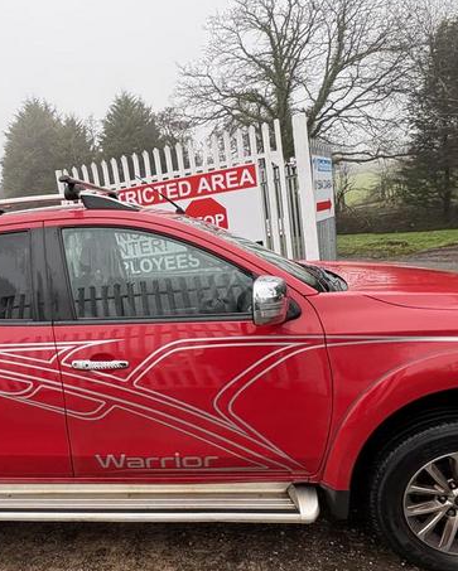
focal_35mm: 27
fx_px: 457
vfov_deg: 63.9
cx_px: 125
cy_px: 309
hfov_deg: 51.4
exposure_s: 1/99
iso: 64
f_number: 2.2
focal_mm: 2.22
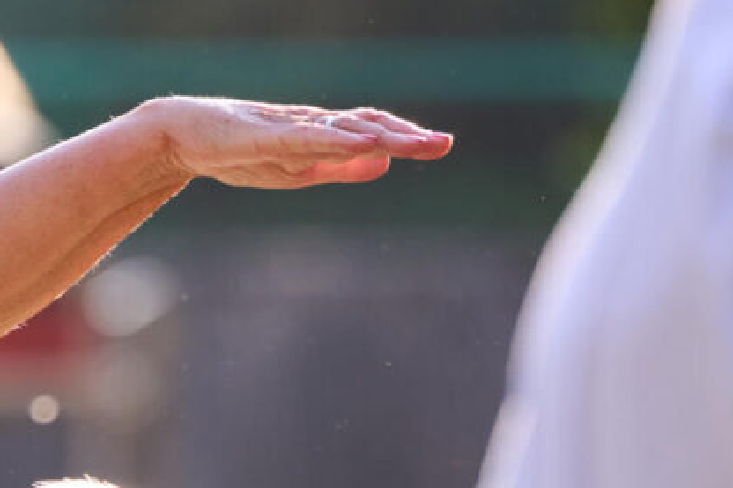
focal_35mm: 665
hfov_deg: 3.1
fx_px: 13534
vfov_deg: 2.1
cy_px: 728
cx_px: 39
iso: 200
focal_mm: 180
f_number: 3.2
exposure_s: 1/500
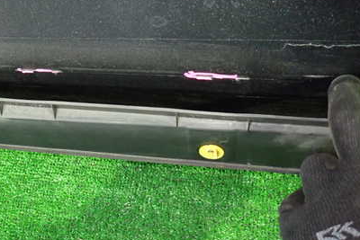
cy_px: 117
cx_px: 106
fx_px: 390
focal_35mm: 39
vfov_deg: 34.2
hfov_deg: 48.3
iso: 800
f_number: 2
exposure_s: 1/30
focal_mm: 4.5
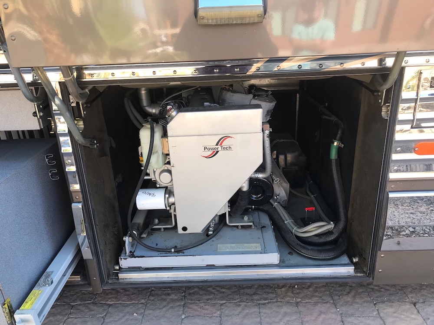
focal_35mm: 28
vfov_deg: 49.7
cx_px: 217
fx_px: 351
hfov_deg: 63.4
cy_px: 162
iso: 20
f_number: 1.8
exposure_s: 1/120
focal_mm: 3.99
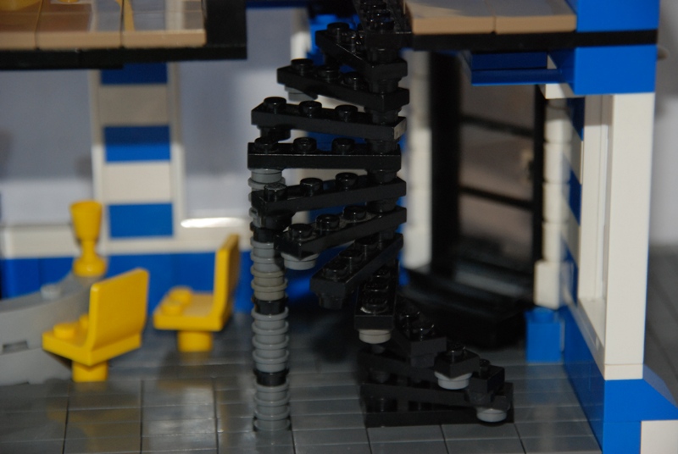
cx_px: 339
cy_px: 227
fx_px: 2688
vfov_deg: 9.7
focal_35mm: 142
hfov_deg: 14.4
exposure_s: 1/60
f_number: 5.6
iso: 640
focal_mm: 95
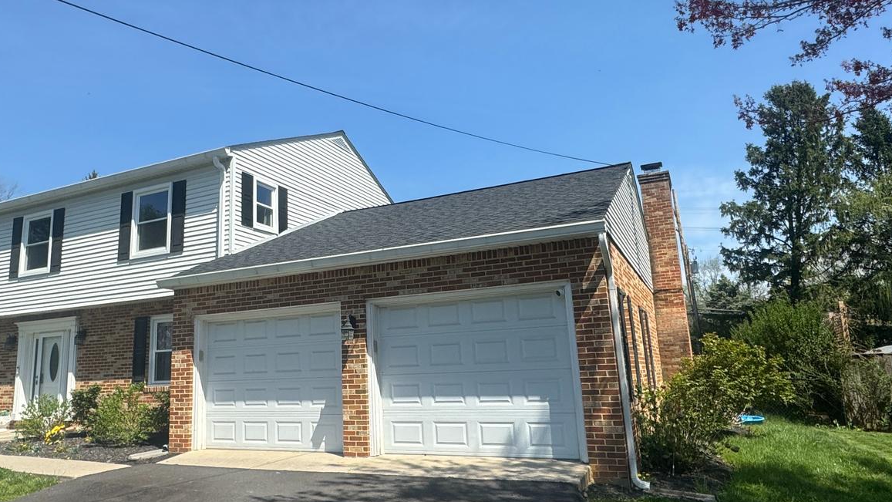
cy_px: 246
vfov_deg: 42.9
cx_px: 372
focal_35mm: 27
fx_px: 639
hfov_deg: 69.4
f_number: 2.2
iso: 50
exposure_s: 1/1927
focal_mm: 2.22
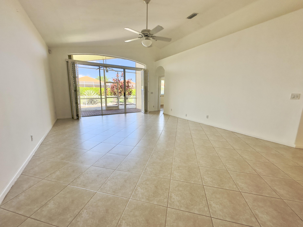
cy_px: 114
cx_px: 152
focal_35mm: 14
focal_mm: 2.22
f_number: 2.2
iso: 40
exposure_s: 1/176
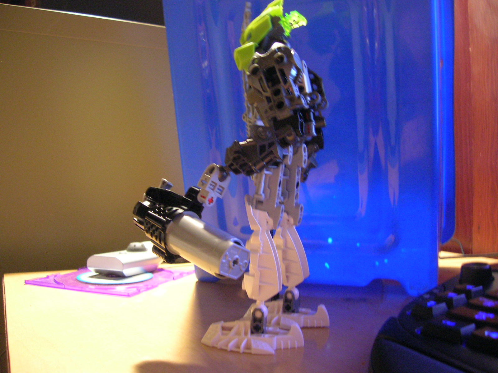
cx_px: 249
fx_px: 489
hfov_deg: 54.0
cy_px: 186
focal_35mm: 34
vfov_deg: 41.8
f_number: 2.9
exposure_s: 1/1.1
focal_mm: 5.7
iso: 200
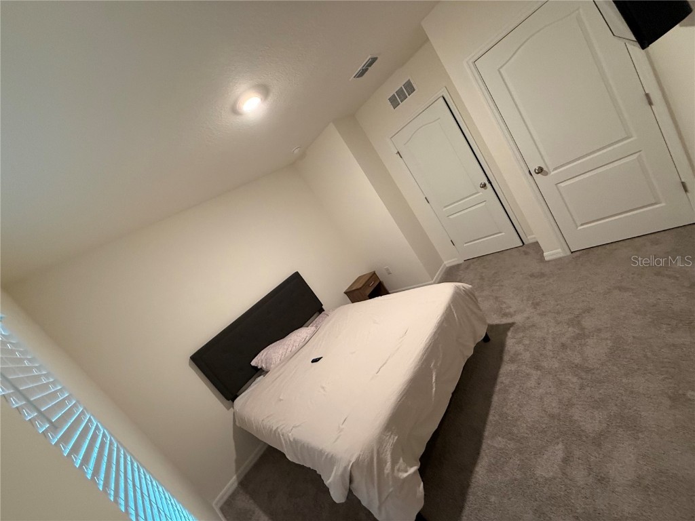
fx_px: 281
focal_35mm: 14
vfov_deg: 85.7
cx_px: 348
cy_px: 260
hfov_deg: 102.1
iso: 500
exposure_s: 1/60
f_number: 2.2
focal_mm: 2.22
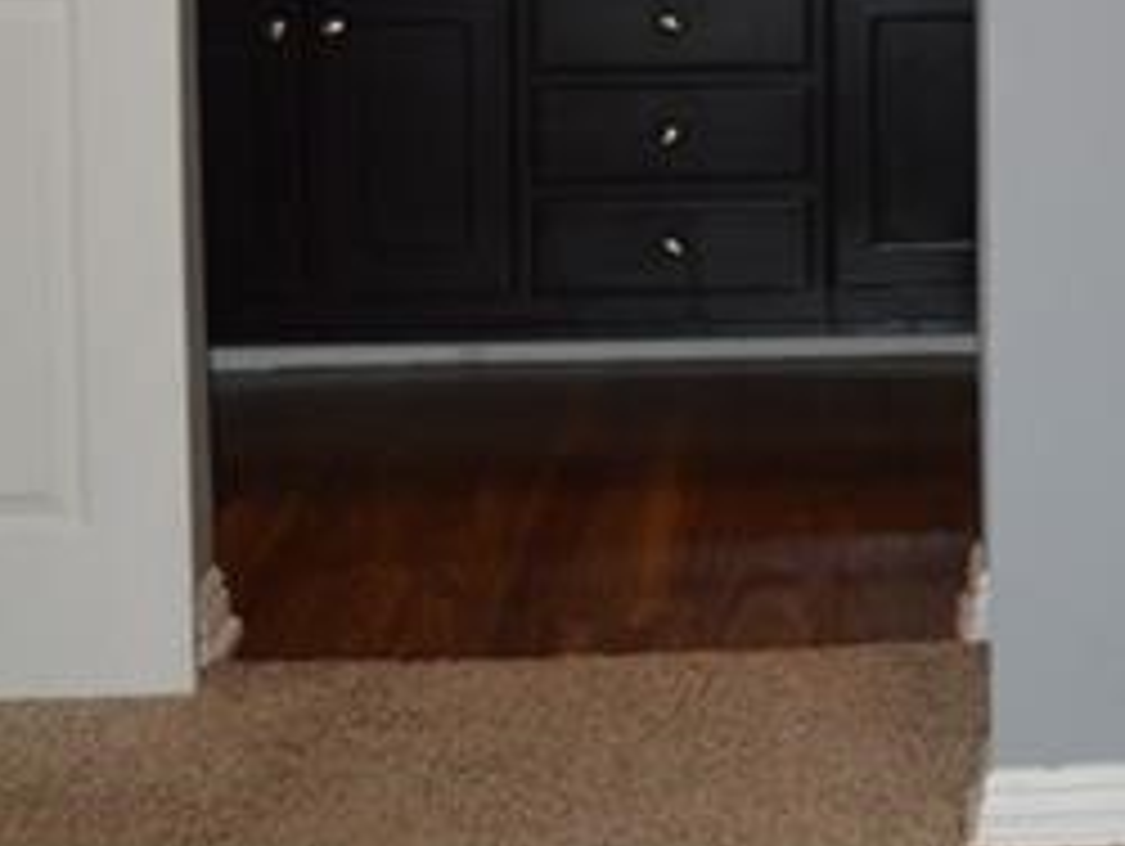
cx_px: 1431
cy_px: -248
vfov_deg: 13.5
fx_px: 3448
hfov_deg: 17.5
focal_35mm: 106
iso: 400
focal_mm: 18
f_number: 3.5
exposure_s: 1/60
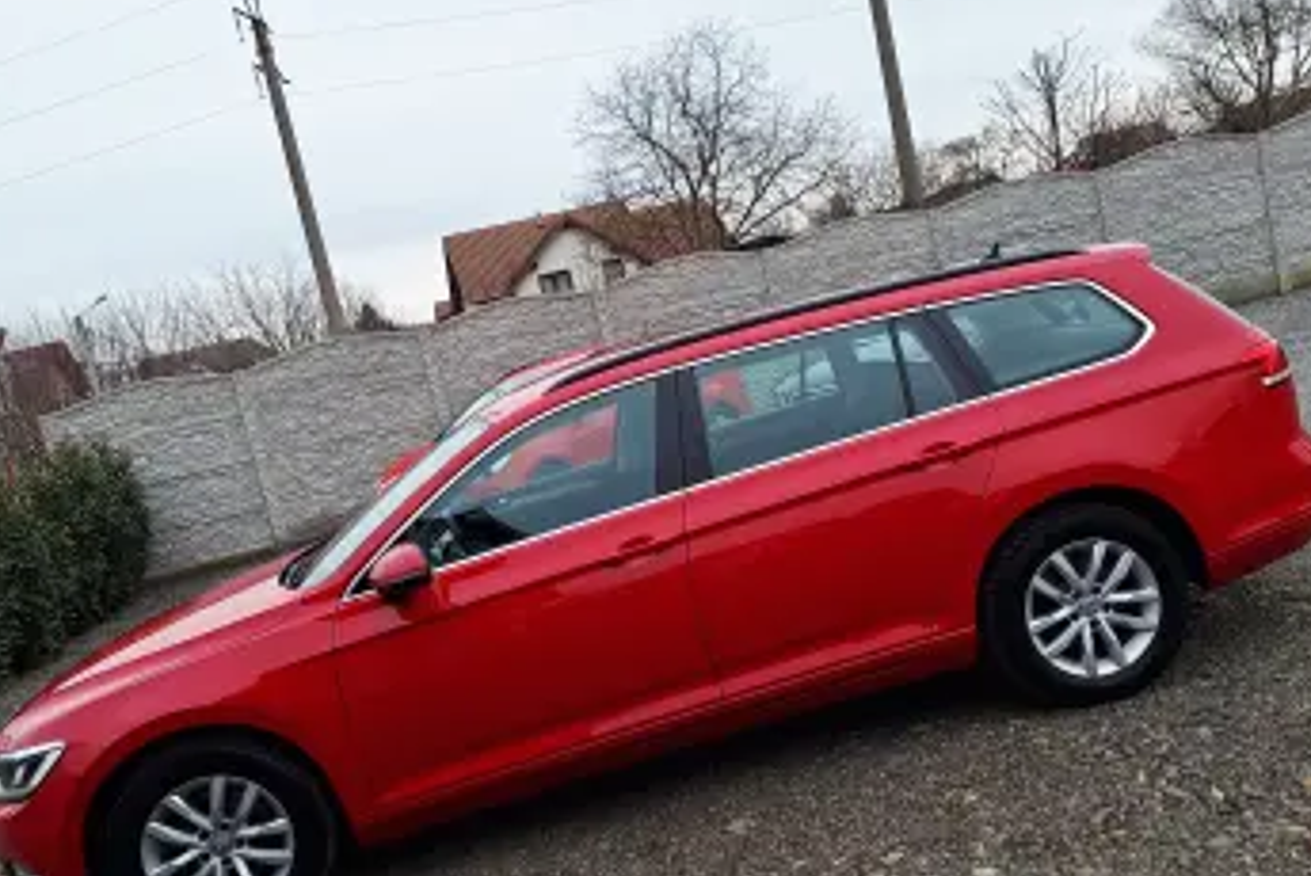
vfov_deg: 51.4
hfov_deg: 71.5
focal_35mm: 25
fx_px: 911
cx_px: 648
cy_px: 453
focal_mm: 5.54
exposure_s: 1/858
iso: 40
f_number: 1.8
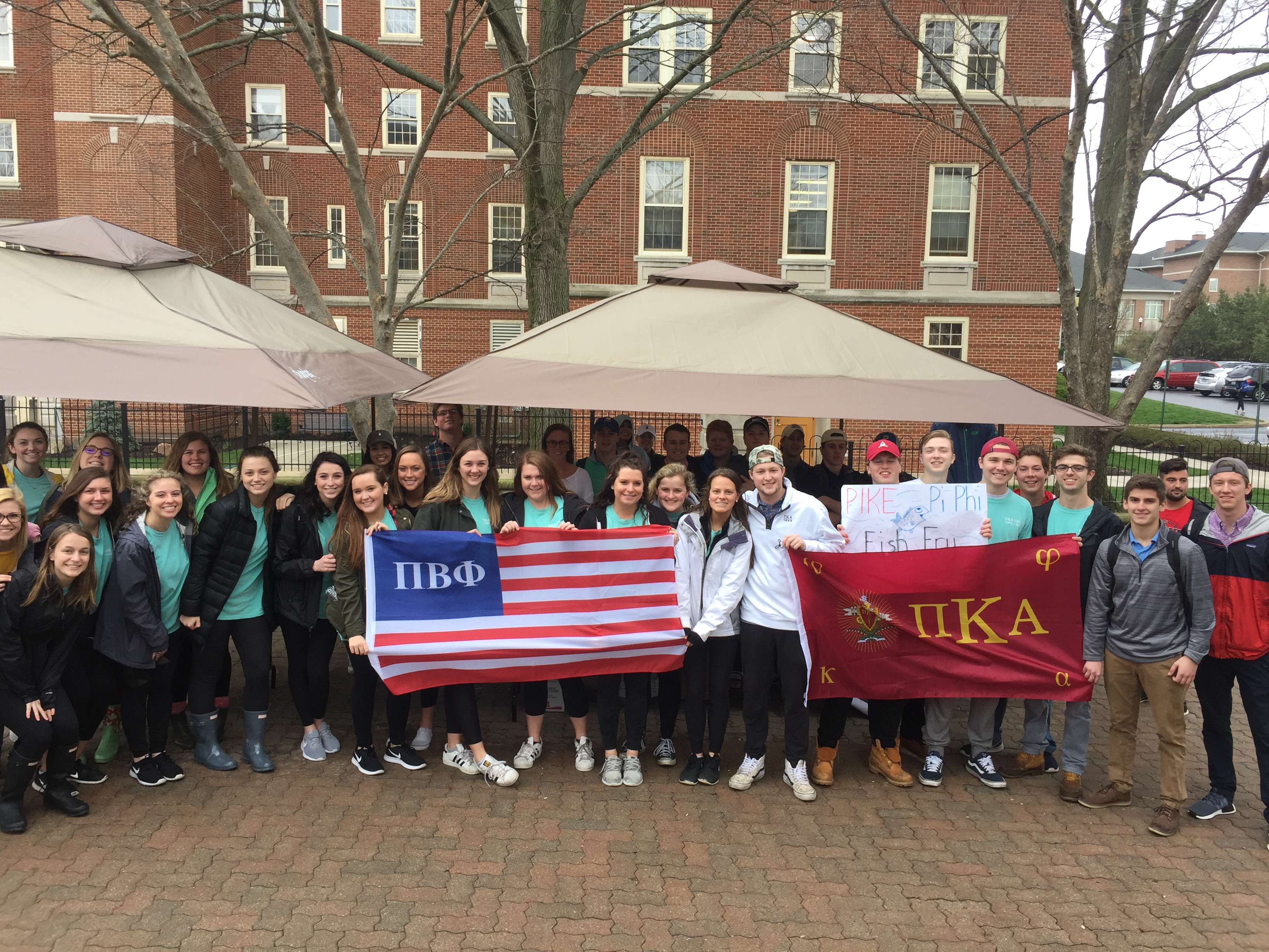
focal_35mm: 29
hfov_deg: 61.7
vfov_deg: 48.2
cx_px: 634
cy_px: 476
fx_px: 1063
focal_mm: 4.15
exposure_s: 1/120
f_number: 2.2
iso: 32
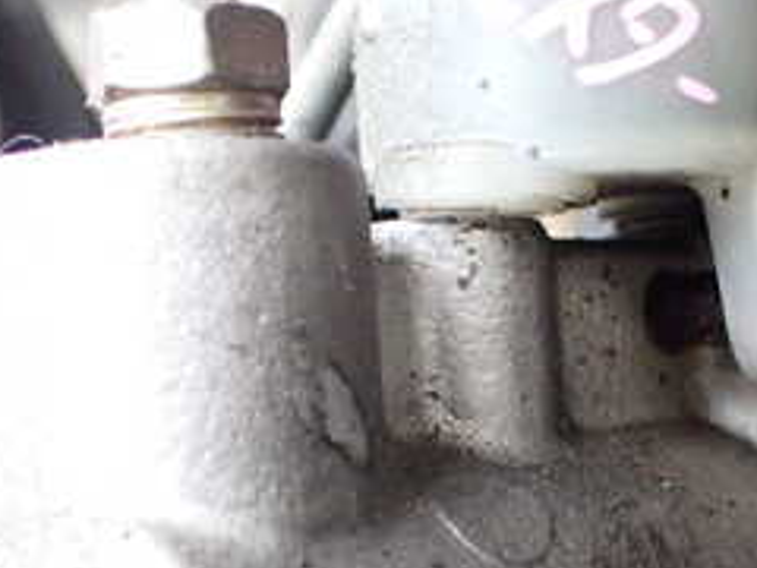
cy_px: 521
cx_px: 621
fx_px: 1640
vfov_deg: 19.3
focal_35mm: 75
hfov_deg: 25.5
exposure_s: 1/125
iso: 800
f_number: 2.3
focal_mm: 5.4
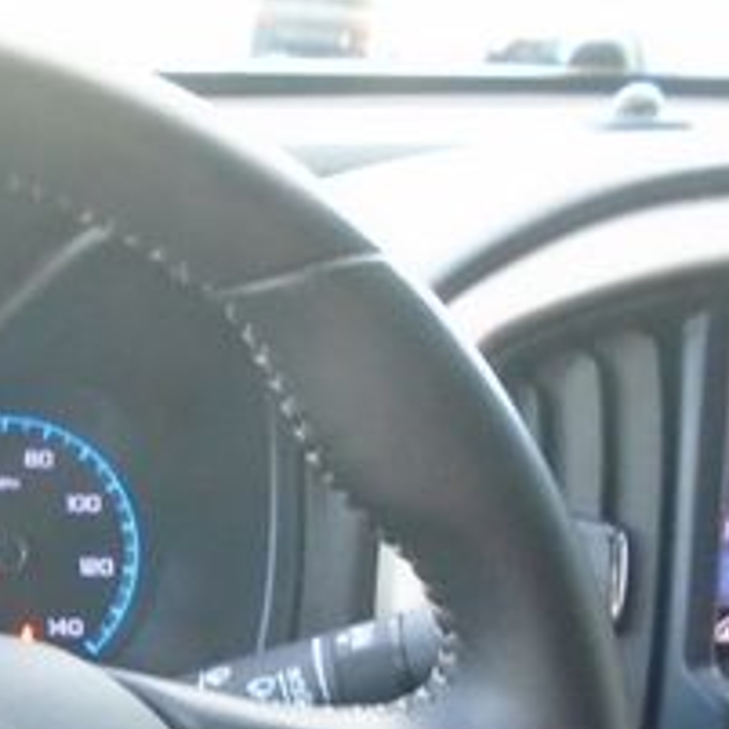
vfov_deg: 22.1
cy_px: 841
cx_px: -247
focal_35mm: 73
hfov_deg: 21.2
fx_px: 1739
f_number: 3.2
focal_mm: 4.6
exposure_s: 1/20
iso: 400
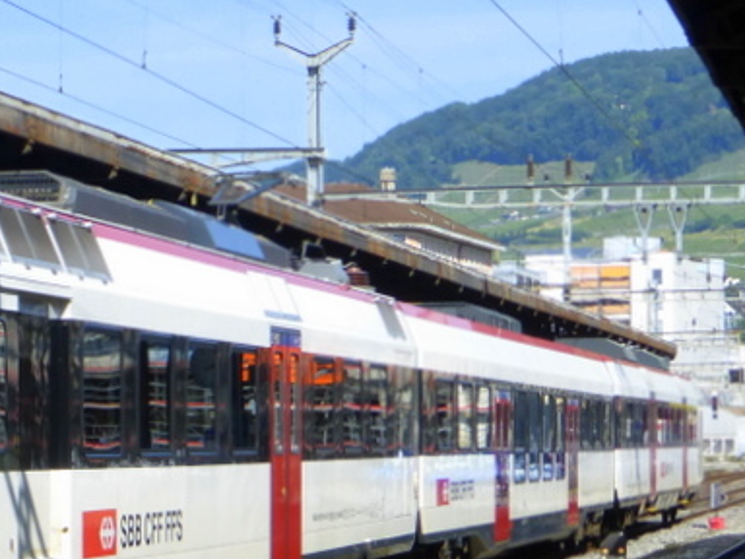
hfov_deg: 12.6
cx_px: -204
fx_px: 3271
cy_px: 442
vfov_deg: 9.7
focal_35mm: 152
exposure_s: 1/640
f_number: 4.4
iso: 100
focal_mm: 9
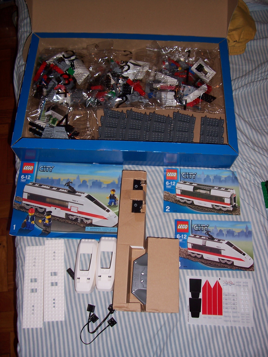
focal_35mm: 34
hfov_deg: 41.8
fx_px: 351
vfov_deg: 54.0
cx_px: 134
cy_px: 178
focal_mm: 5.6
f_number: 2.7
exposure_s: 1/60
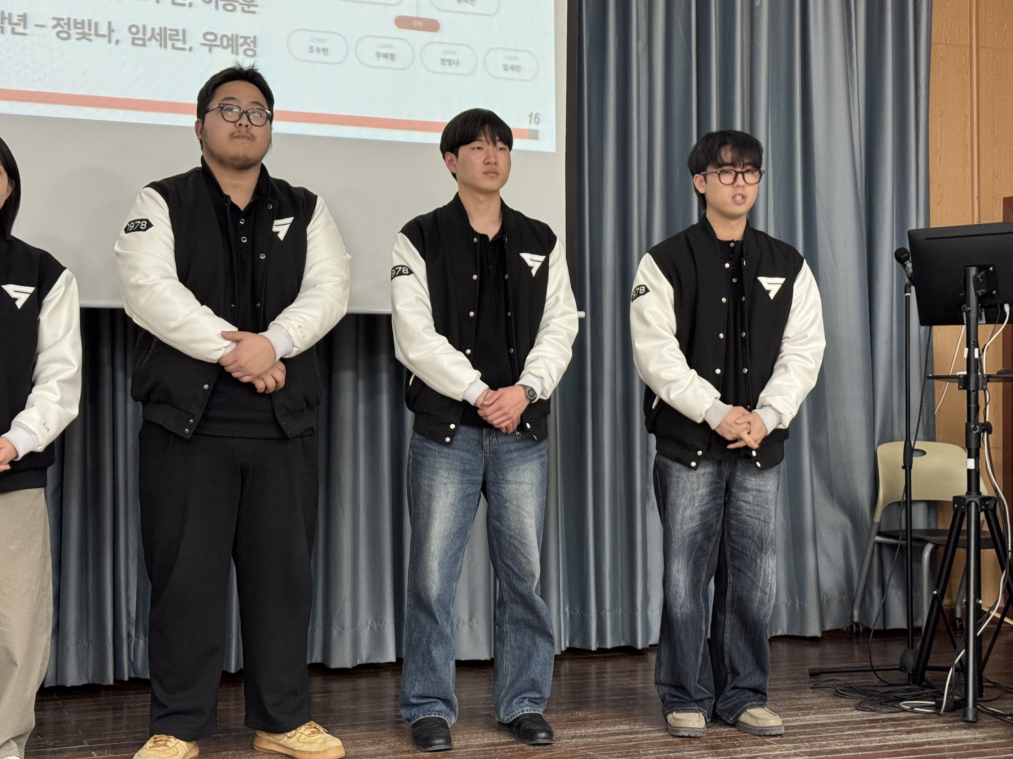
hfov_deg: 34.9
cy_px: 357
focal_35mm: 55
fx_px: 1609
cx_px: 488
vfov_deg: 26.6
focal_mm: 6.76
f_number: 1.78
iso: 200
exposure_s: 1/40
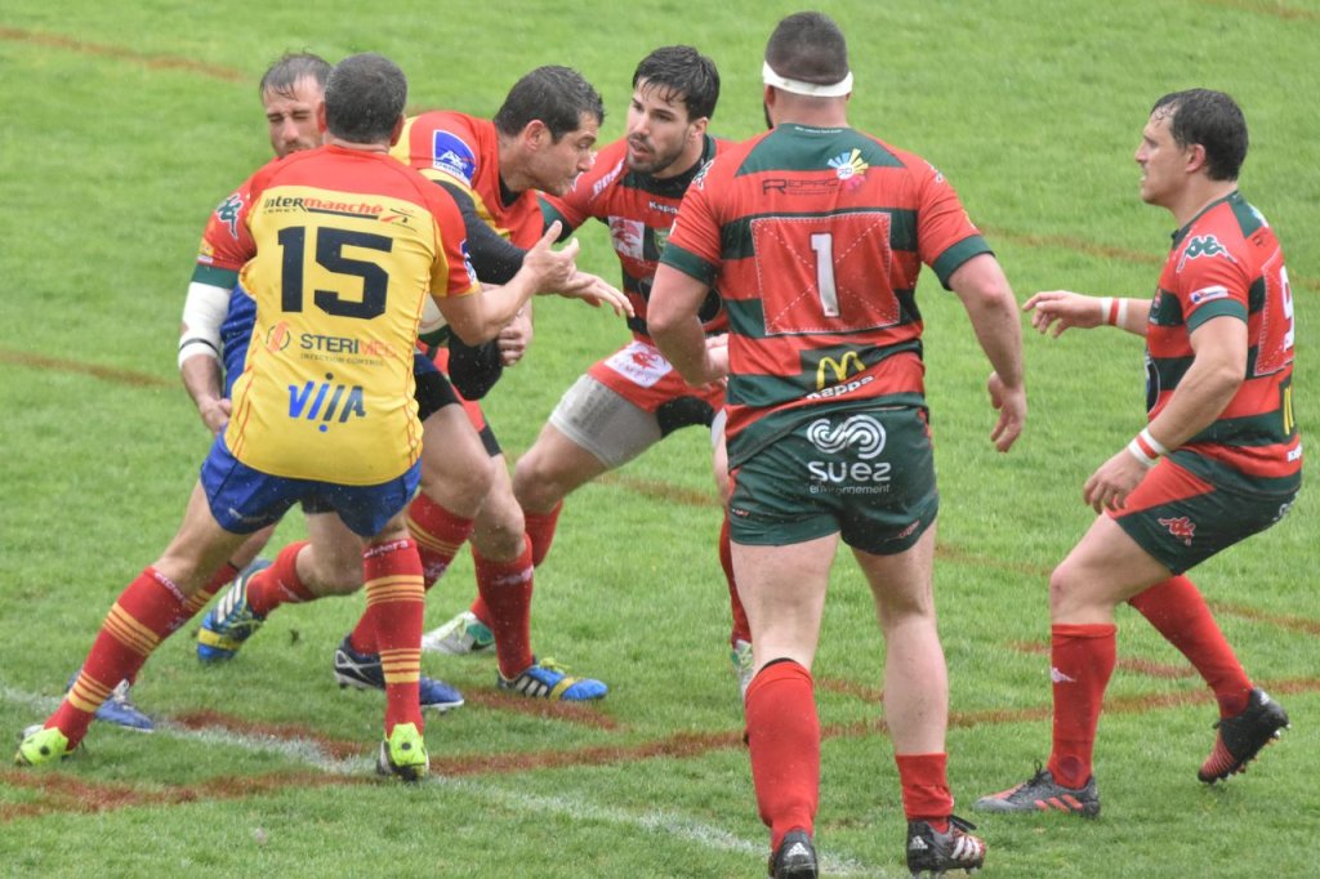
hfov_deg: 4.6
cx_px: 660
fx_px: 16494
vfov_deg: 3.1
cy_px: 440
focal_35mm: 450
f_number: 5.6
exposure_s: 1/1250
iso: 2500
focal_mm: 300
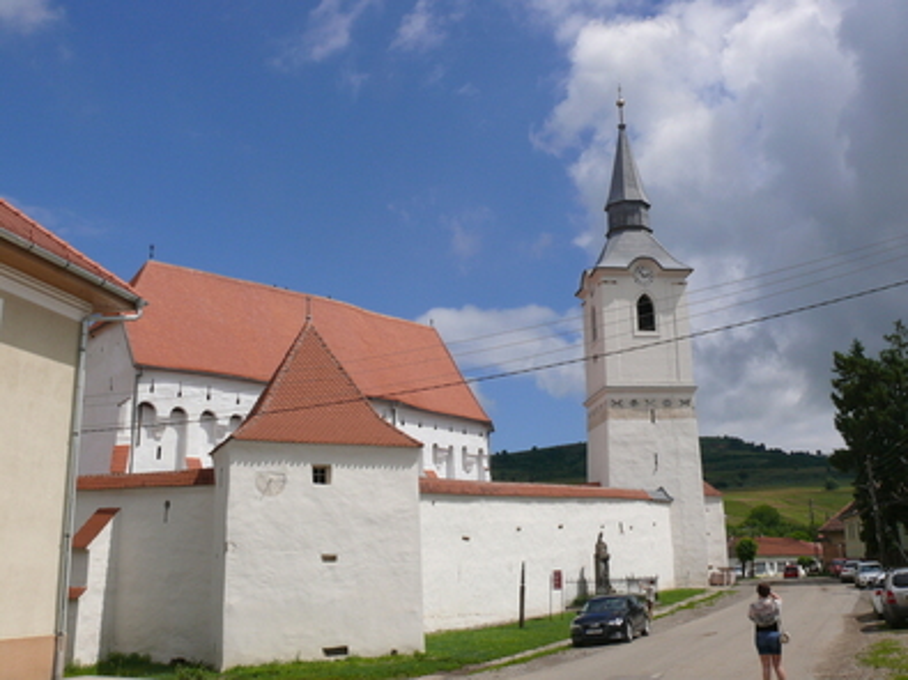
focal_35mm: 41
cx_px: 454
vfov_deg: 35.1
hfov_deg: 45.8
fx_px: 1075
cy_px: 340
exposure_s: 1/640
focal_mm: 8.4
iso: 100
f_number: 8
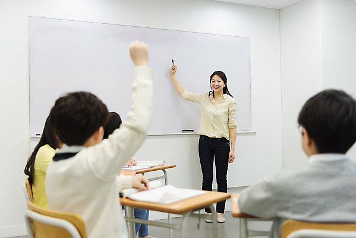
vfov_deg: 33.4
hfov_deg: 48.4
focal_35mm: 40
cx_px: 178
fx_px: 396
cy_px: 119
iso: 800
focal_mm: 40
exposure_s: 1/250
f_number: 2.8
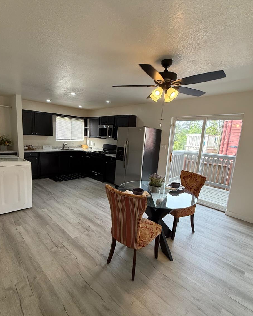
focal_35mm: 18
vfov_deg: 86.3
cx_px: 117
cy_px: 167
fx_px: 168
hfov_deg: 73.7
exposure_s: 1/120
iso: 125
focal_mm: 2.22
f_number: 2.2
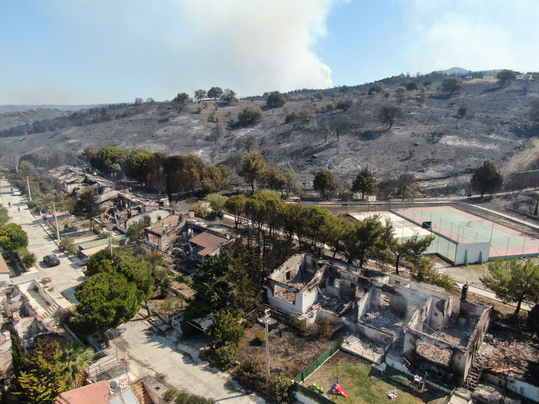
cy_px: 202
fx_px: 374
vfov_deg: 56.8
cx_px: 270
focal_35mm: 24
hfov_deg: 71.6
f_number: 2.8
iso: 100
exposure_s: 1/1000
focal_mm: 4.39
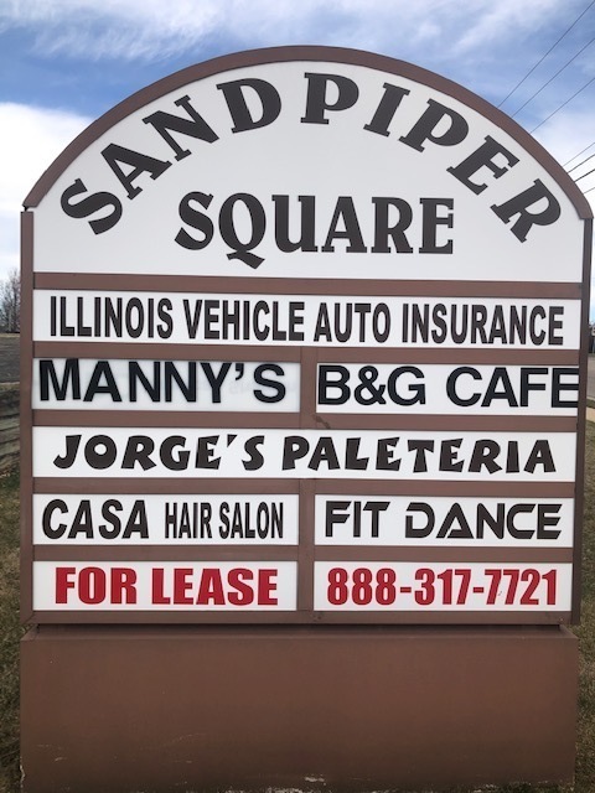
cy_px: 396
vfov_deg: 63.4
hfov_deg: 49.7
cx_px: 298
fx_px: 642
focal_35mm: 28
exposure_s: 1/1333
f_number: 1.8
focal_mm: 3.99
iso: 20
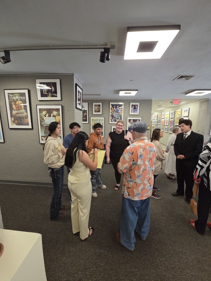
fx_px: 106
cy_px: 140
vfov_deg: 106.2
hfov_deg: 89.9
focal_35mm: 13
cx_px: 106
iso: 500
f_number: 2.2
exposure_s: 1/60
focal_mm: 2.2
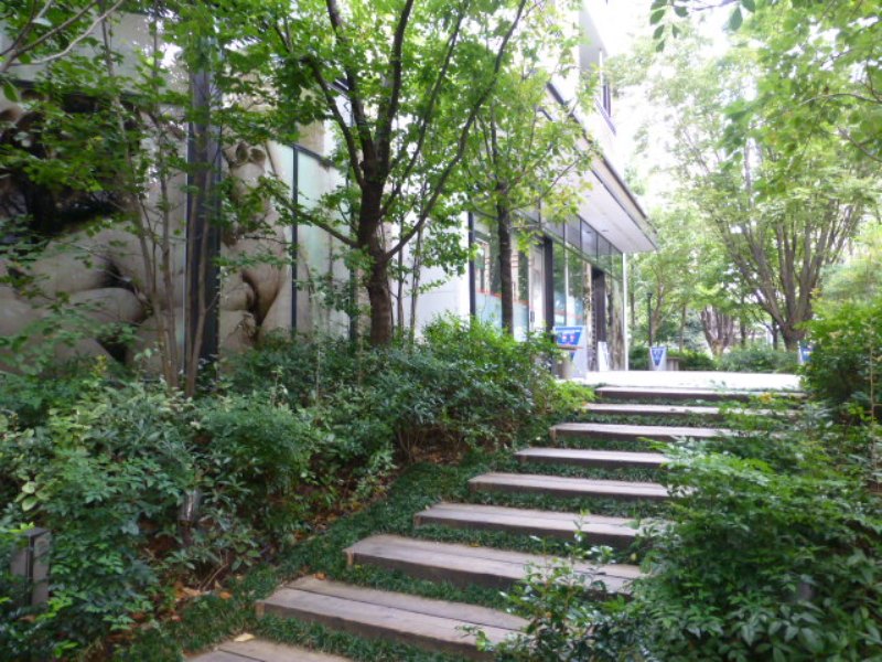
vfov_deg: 56.8
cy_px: 331
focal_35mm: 24
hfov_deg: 71.6
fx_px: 612
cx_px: 441
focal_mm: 4.3
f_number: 3.3
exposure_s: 1/40
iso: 400
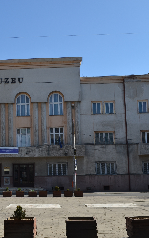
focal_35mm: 56
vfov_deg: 36.3
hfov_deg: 22.6
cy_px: 121
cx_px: 14
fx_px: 364
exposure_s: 1/200
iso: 100
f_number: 7.1
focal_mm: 24
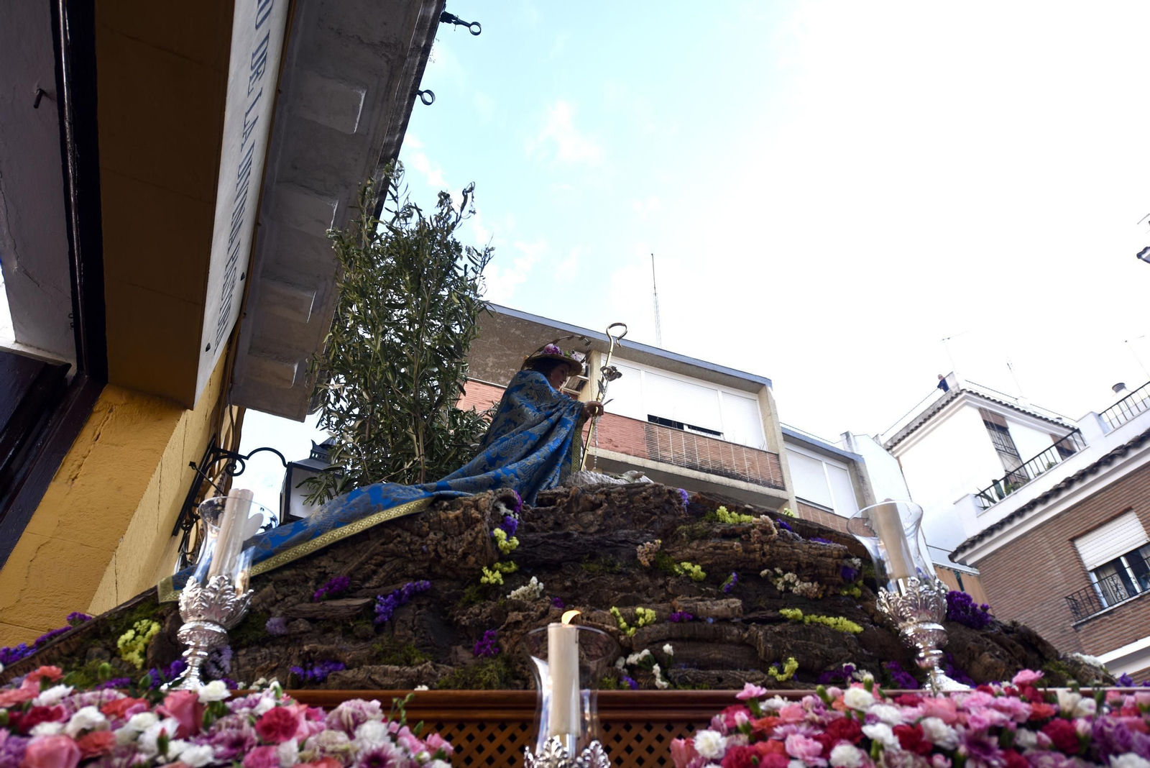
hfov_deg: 73.7
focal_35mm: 24
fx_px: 767
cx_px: 575
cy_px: 384
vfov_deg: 53.2
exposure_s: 1/320
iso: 110
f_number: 4
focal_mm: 24
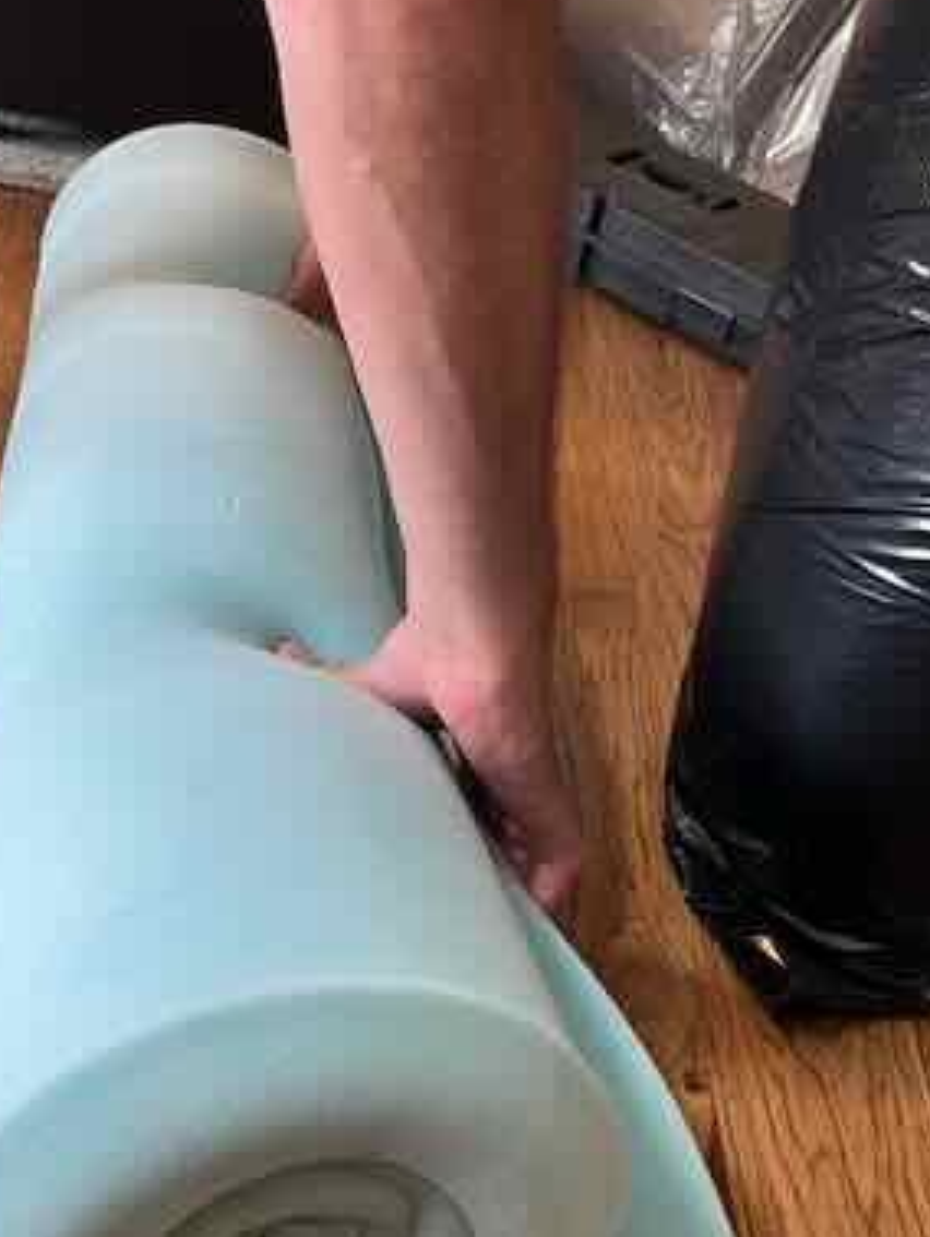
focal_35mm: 44
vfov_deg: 41.9
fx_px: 1574
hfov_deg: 32.9
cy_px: 890
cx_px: 475
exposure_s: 1/60
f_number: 1.6
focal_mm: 5.1
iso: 160
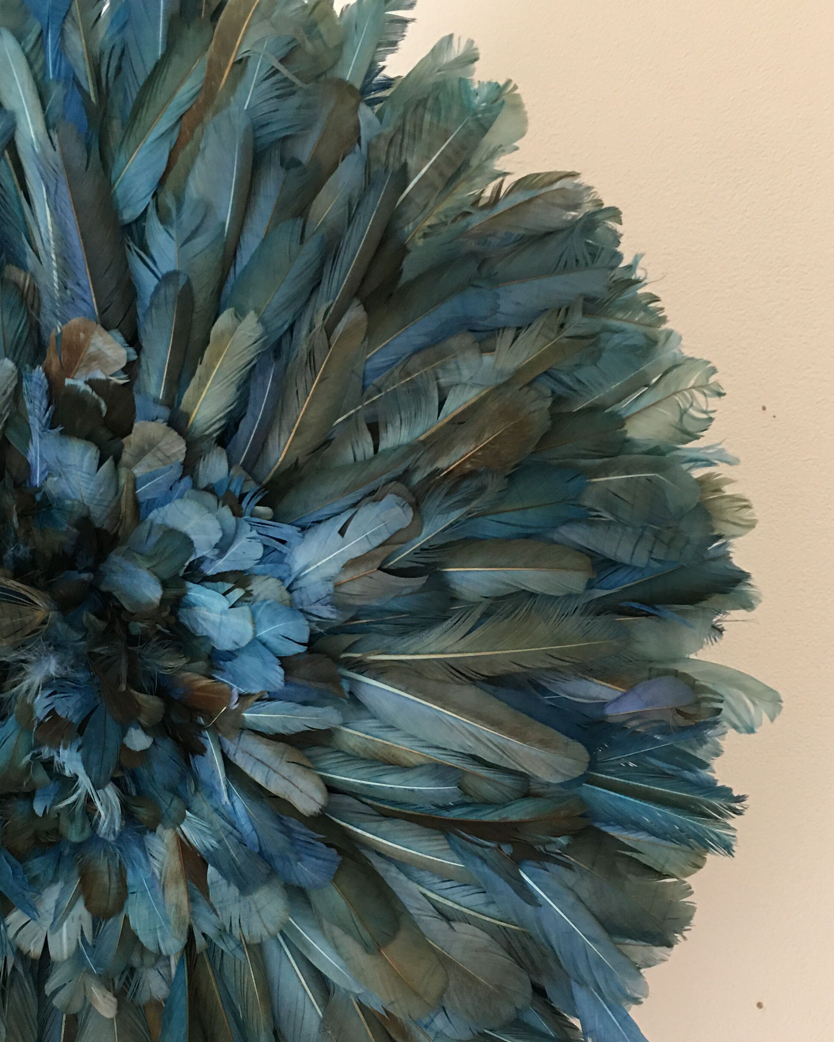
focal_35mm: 41
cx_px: 316
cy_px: 650
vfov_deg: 44.4
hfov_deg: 36.3
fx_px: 1265
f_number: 2.2
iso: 80
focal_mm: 4.15
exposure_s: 1/15
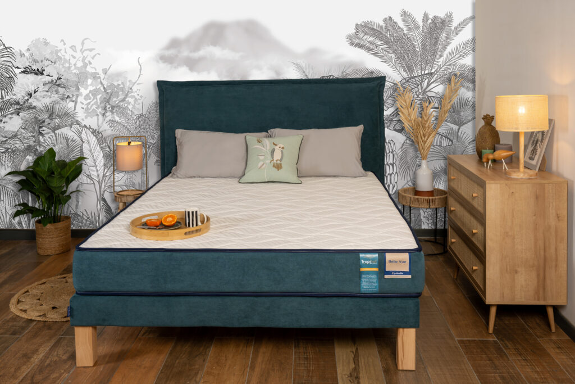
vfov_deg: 37.9
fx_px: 559
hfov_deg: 54.4
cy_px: 192
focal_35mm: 35
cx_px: 288
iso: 320
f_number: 8
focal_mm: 35
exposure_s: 1/60
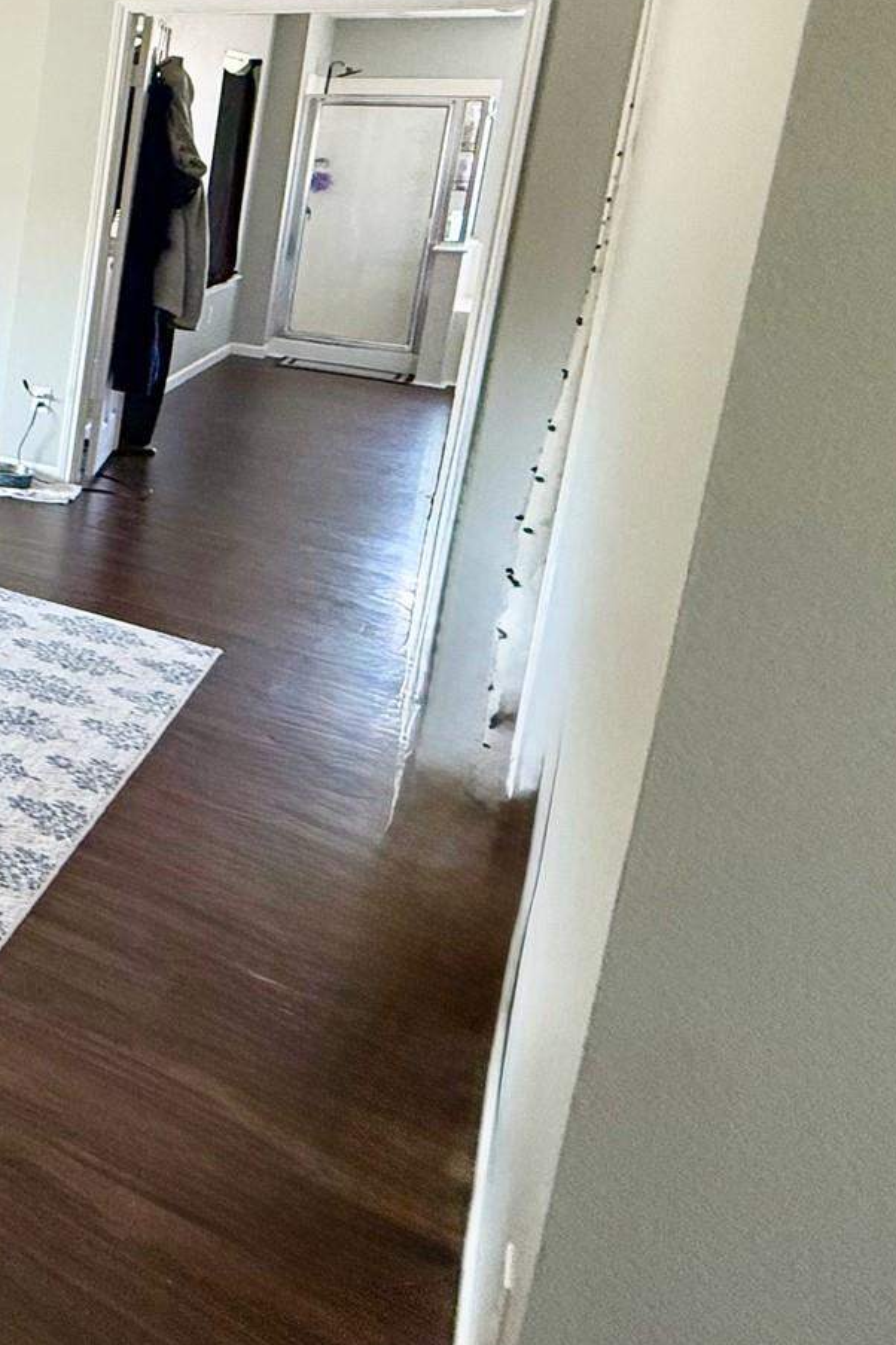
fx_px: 1233
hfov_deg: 25.3
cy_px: 312
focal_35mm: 33
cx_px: -560
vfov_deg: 54.2
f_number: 2.2
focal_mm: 2.22
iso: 320
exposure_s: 1/99
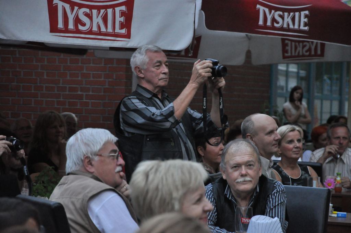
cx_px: 176
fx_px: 1534
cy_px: 116
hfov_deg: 13.1
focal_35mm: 158
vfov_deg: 8.7
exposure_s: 1/200
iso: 2000
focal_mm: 105
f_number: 5.6
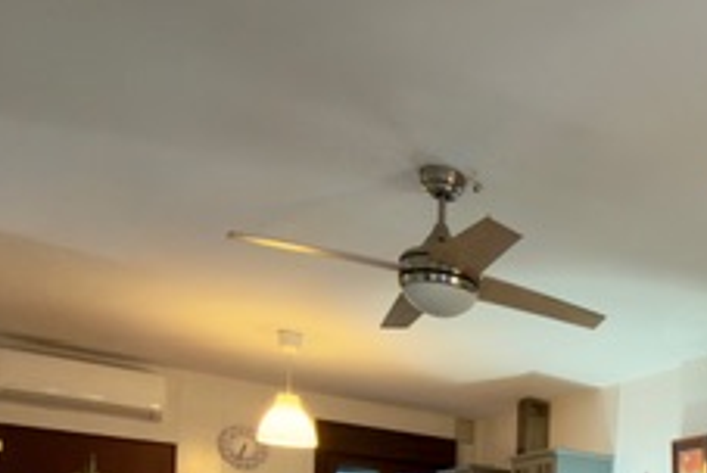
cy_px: 594
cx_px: 744
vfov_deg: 27.9
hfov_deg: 40.1
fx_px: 806
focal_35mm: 41
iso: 250
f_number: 2.2
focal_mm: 2.22
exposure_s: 1/30
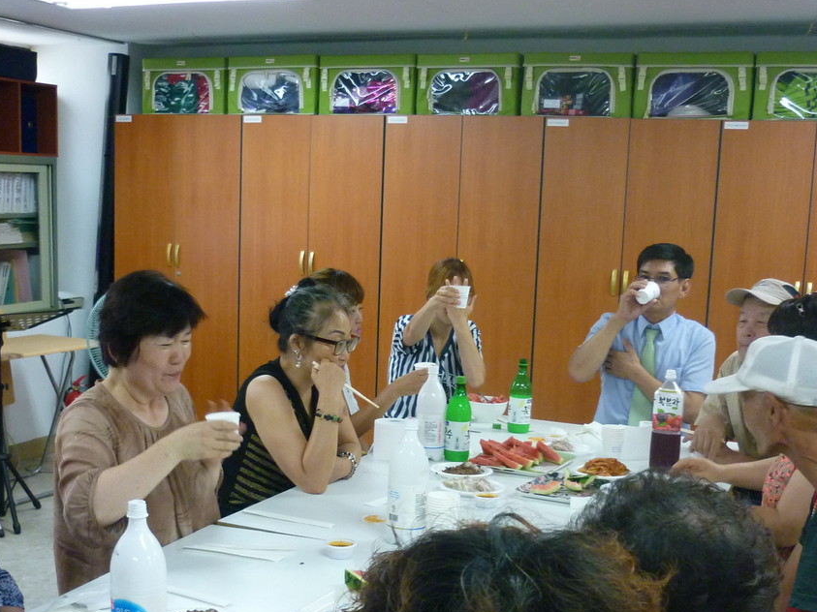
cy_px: 394
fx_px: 1109
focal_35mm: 47
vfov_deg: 30.7
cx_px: 375
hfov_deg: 40.4
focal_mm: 5.5
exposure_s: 1/30
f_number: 2.8
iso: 320
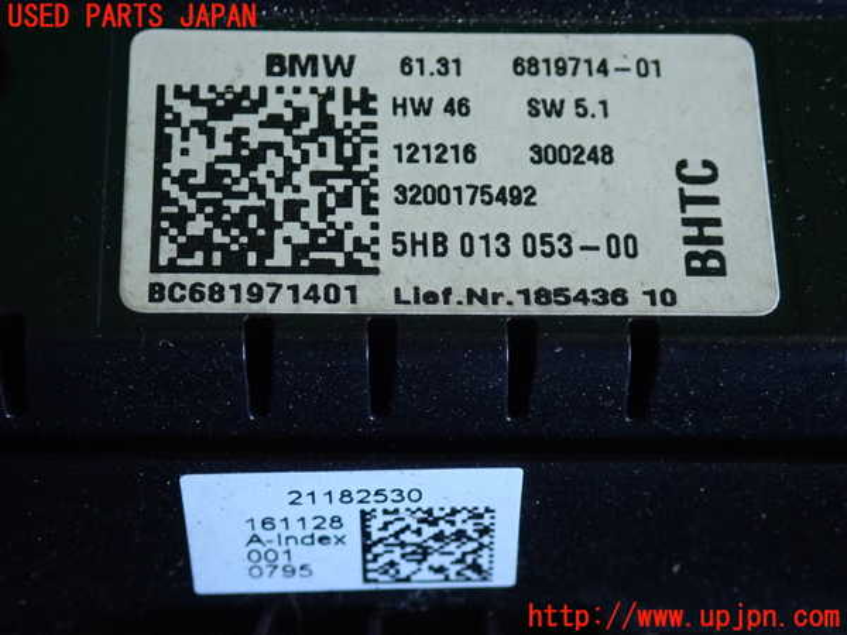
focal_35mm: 94
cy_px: 318
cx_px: 424
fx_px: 2300
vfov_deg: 15.7
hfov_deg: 20.9
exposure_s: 1/125
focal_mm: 16.79
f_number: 4.7
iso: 1250
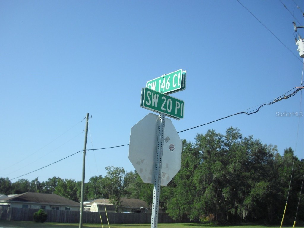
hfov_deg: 49.0
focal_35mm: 38
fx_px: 334
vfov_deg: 37.7
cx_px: 152
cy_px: 114
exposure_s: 1/250
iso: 100
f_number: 8
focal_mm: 6.2
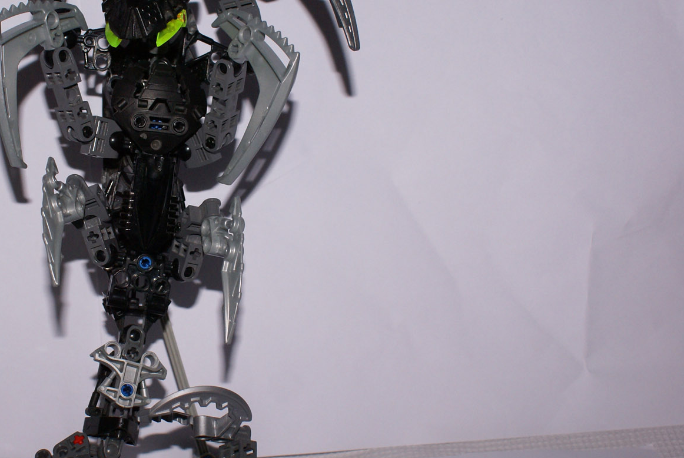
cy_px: 212
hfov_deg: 32.7
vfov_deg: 22.7
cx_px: 167
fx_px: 1141
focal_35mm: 60
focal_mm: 24
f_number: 5.6
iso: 400
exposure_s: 1/60
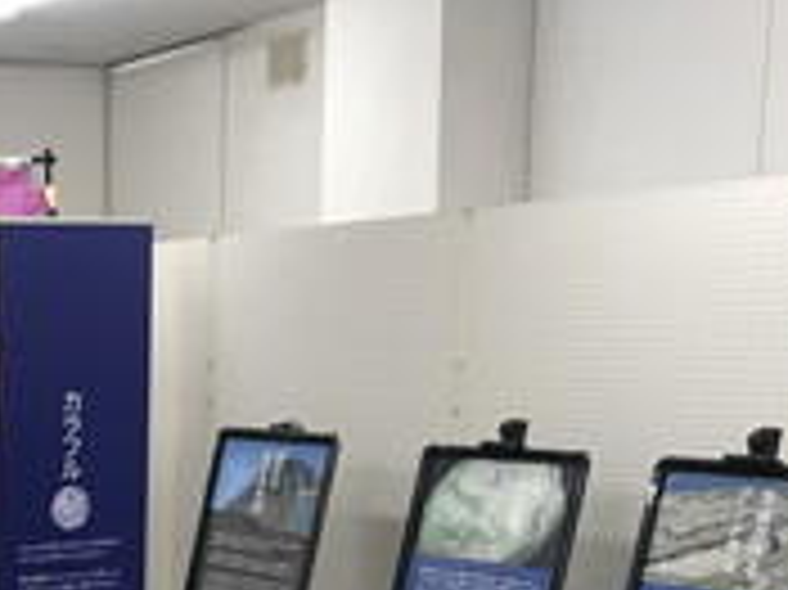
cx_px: 36
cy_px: 763
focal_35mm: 80
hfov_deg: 23.6
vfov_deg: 17.3
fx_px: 1820
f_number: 1.8
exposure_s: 1/33
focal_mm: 3.99
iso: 25
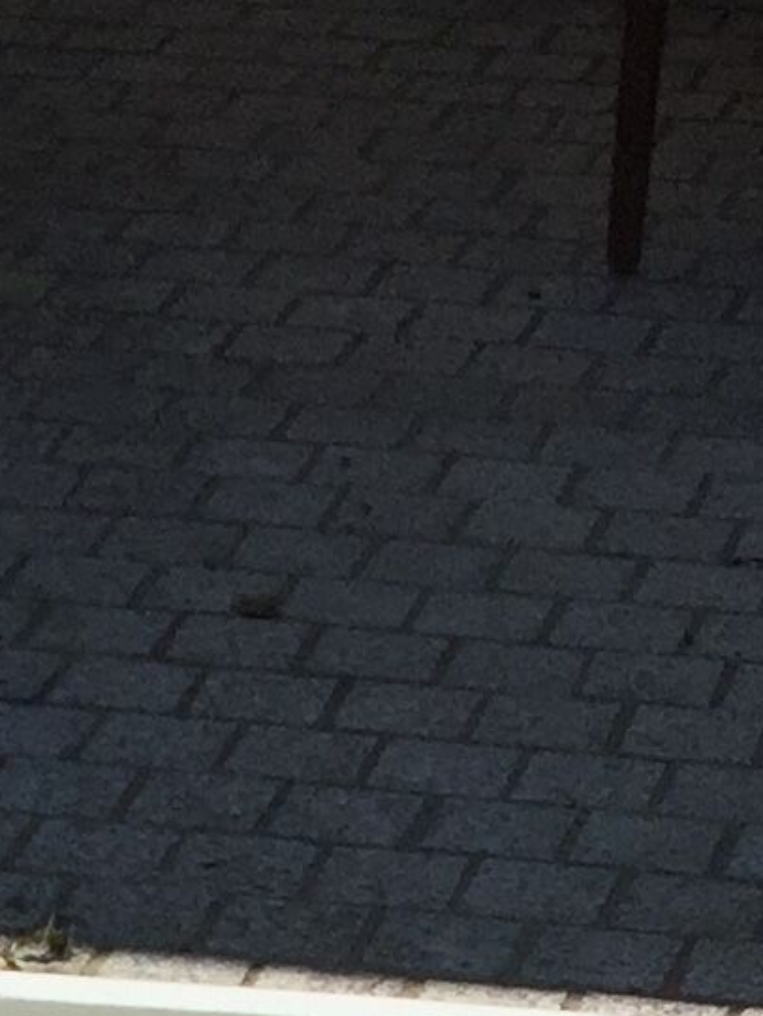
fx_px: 5141
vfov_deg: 9.3
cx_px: -58
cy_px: 2907
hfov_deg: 8.4
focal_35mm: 175
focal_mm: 4.15
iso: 32
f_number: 2.2
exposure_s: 1/2825
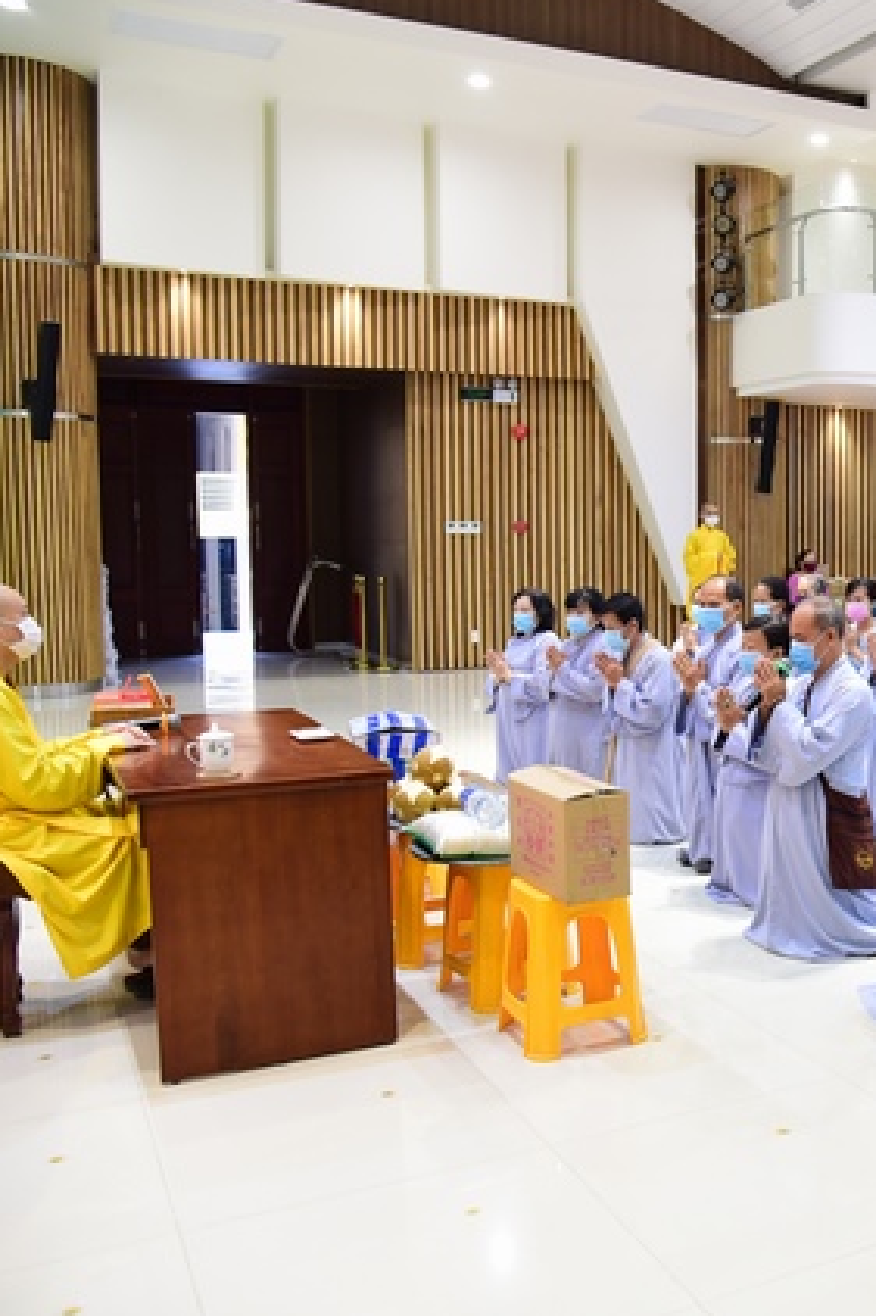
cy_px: 642
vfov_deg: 51.9
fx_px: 1352
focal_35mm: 37
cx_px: 901
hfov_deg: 32.6
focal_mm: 24
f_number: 4.5
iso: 1000
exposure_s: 1/40
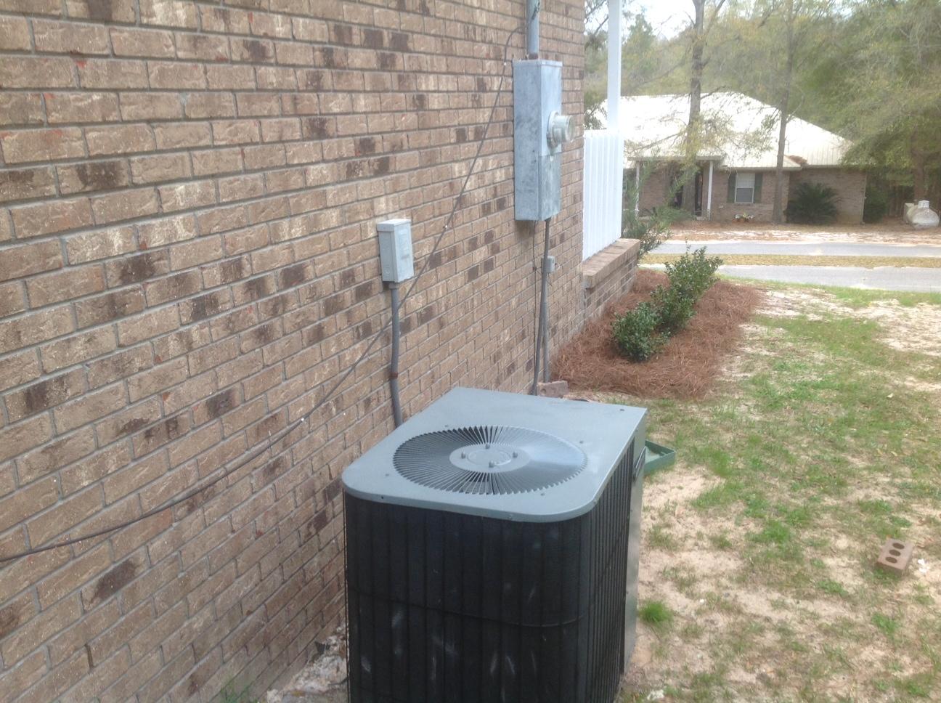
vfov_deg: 40.6
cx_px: 470
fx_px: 950
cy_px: 352
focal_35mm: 35
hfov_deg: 52.7
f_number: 2.4
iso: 64
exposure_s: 1/40
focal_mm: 4.28
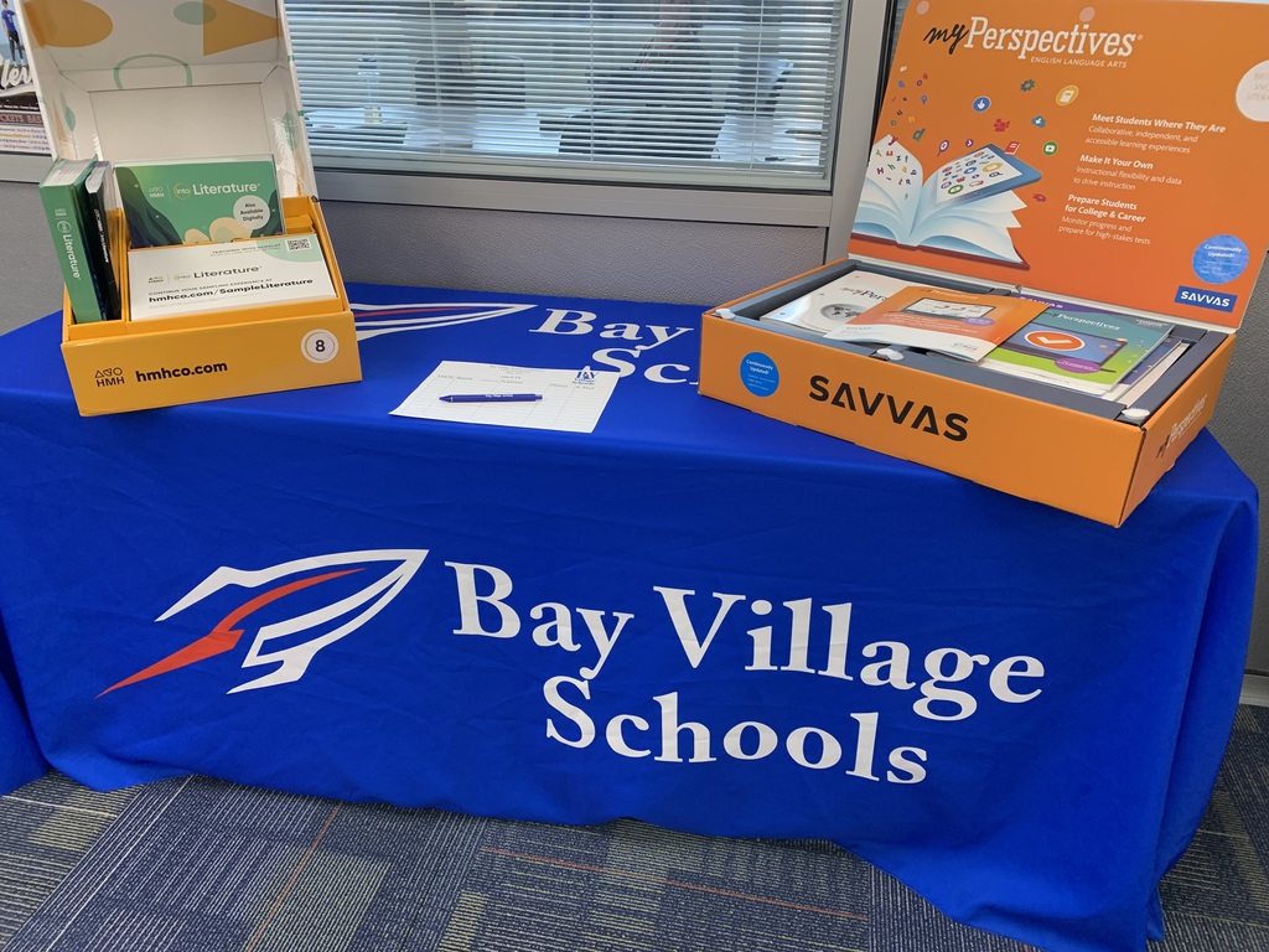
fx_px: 953
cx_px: 634
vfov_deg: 53.1
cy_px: 476
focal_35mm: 26
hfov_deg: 67.3
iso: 64
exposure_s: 1/60
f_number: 1.8
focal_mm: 4.25
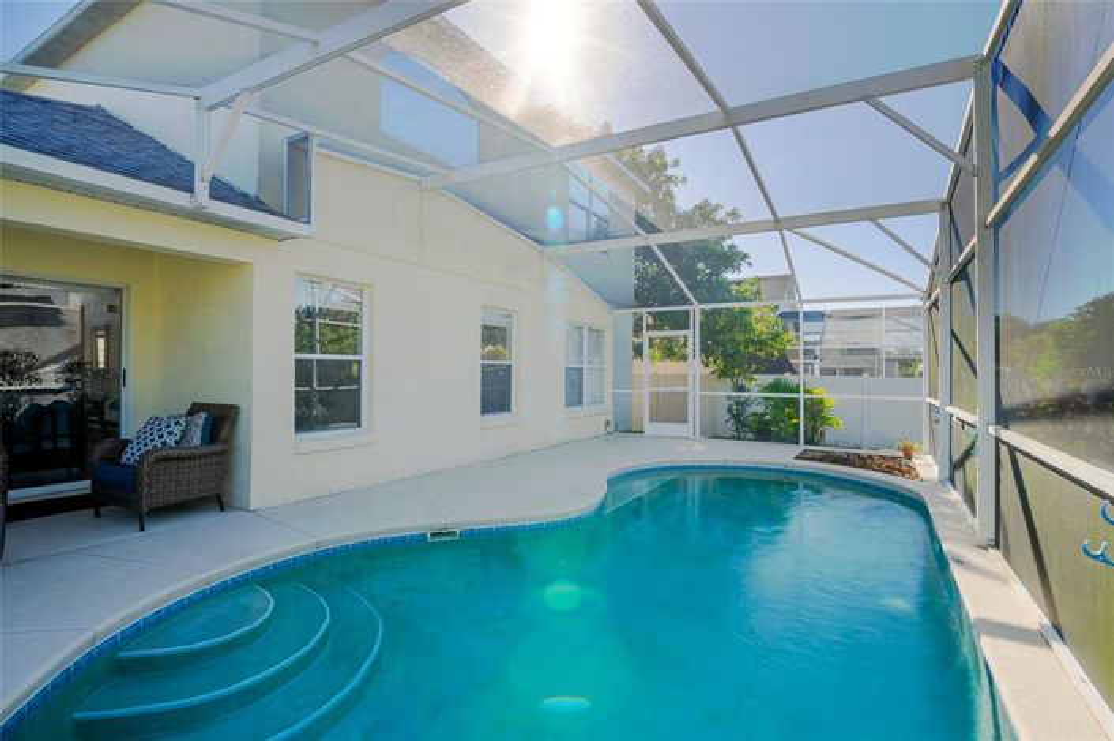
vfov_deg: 72.0
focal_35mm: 16
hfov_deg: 95.0
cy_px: 370
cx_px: 557
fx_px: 510
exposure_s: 1/30
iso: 100
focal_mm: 11
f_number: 8
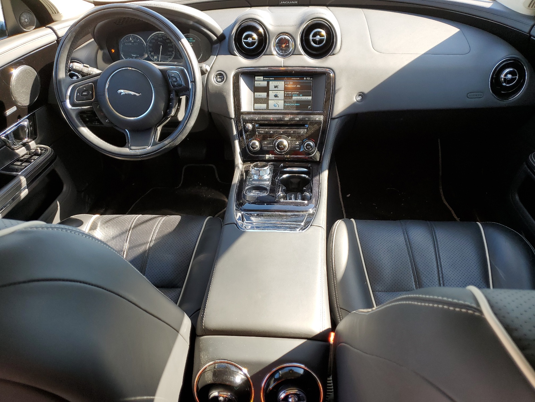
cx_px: 268
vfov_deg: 53.1
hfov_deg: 67.3
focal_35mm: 26
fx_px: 402
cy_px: 201
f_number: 1.5
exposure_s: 1/222
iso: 50
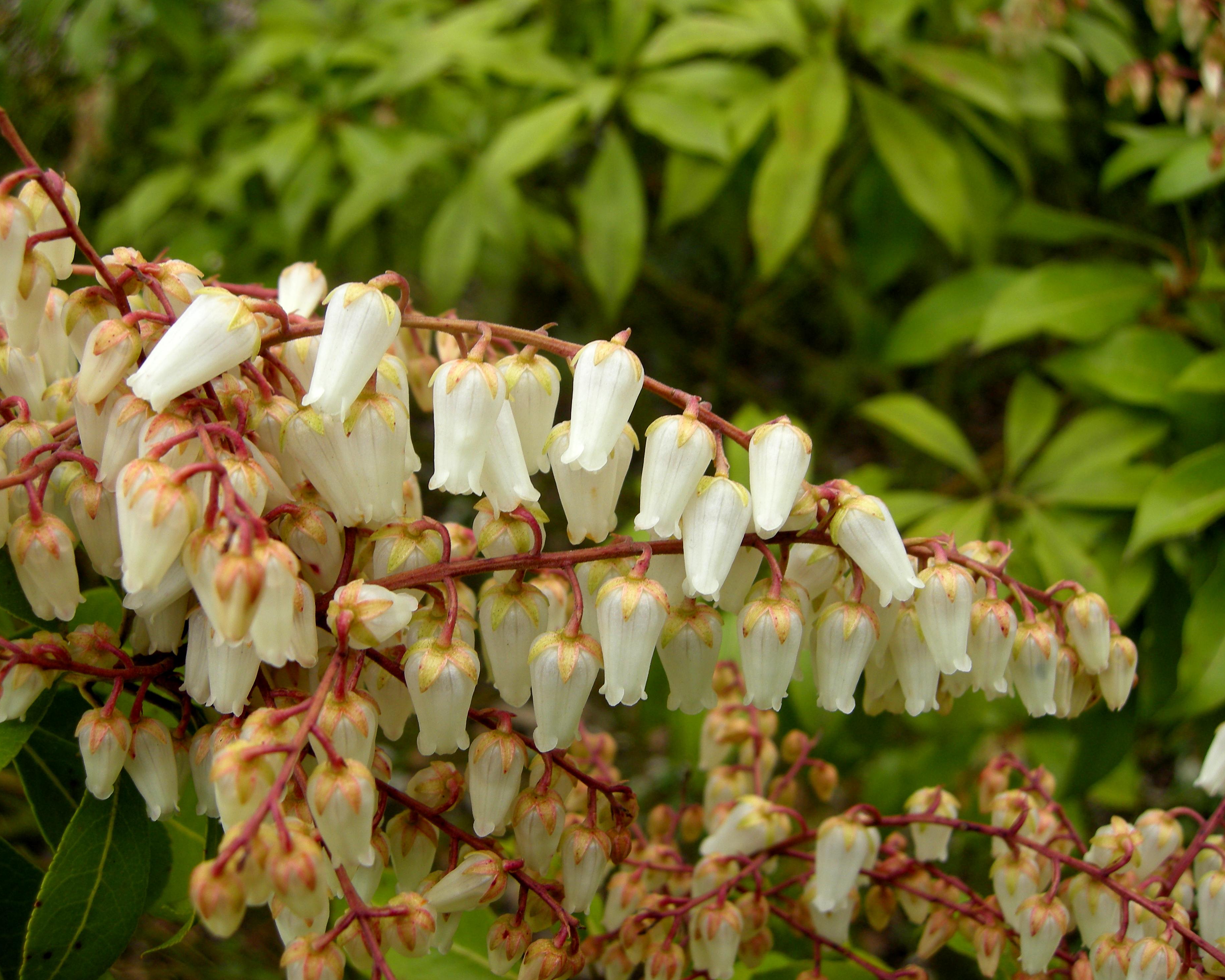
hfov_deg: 49.1
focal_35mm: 37
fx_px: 1342
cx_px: 591
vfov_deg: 40.1
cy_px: 486
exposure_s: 1/63.7
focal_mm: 7.5
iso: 64
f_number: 3.4
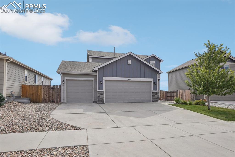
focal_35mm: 18
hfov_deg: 90.0
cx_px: 118
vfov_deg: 67.3
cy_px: 78
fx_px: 117
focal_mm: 12
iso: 100
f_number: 8
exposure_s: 1/400
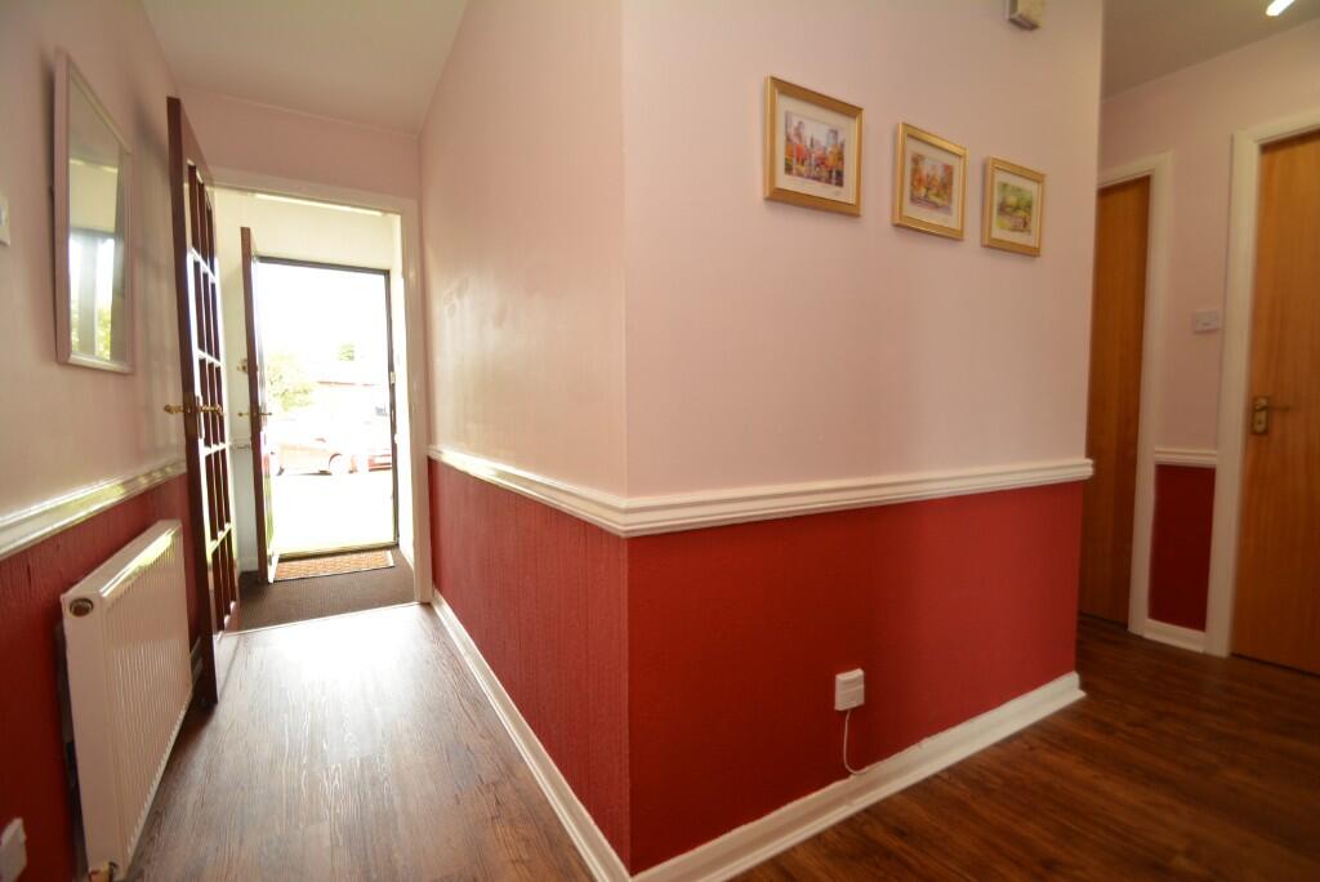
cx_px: 660
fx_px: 550
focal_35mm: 15
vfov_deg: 77.4
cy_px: 441
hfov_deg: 100.4
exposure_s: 1/60
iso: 320
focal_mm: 10
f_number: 4
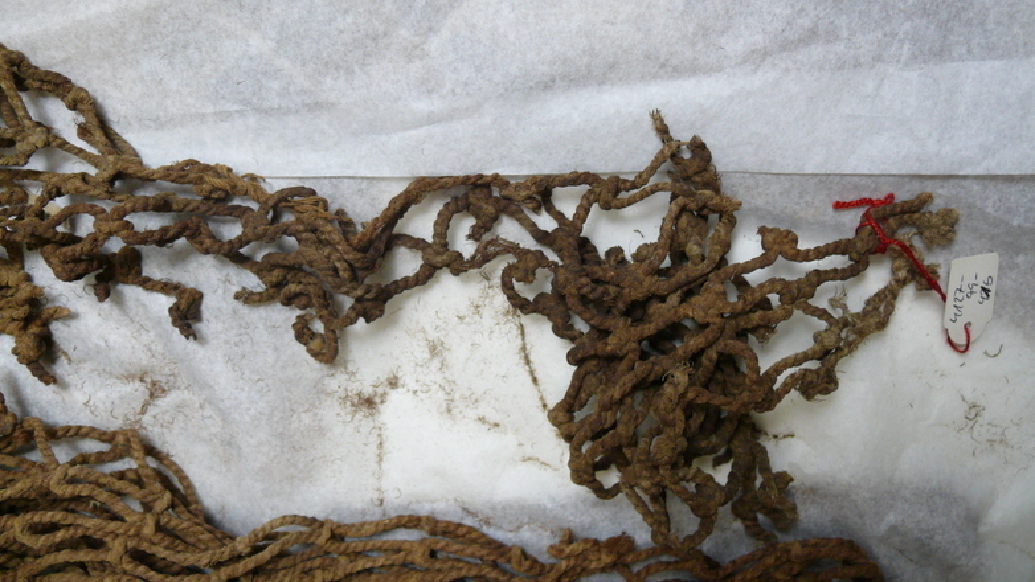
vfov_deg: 30.2
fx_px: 1070
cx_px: 516
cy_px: 201
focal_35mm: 39
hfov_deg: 51.6
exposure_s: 1/30
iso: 200
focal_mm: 7.4
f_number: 2.8
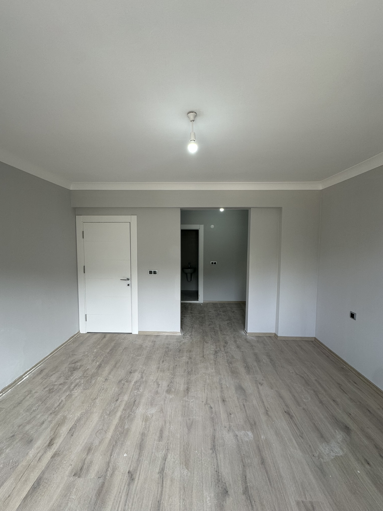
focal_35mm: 14
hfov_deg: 85.7
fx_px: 207
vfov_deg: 102.1
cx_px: 192
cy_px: 256
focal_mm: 2.22
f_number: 2.2
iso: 64
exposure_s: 1/100
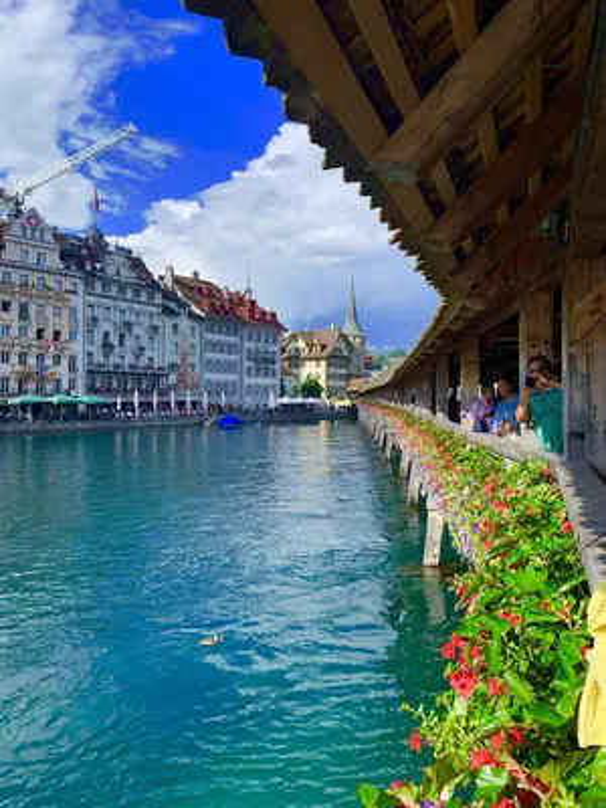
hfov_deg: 53.1
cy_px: 404
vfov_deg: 67.3
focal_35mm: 26
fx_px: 607
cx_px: 303
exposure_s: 1/1447
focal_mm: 4.25
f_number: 1.8
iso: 25
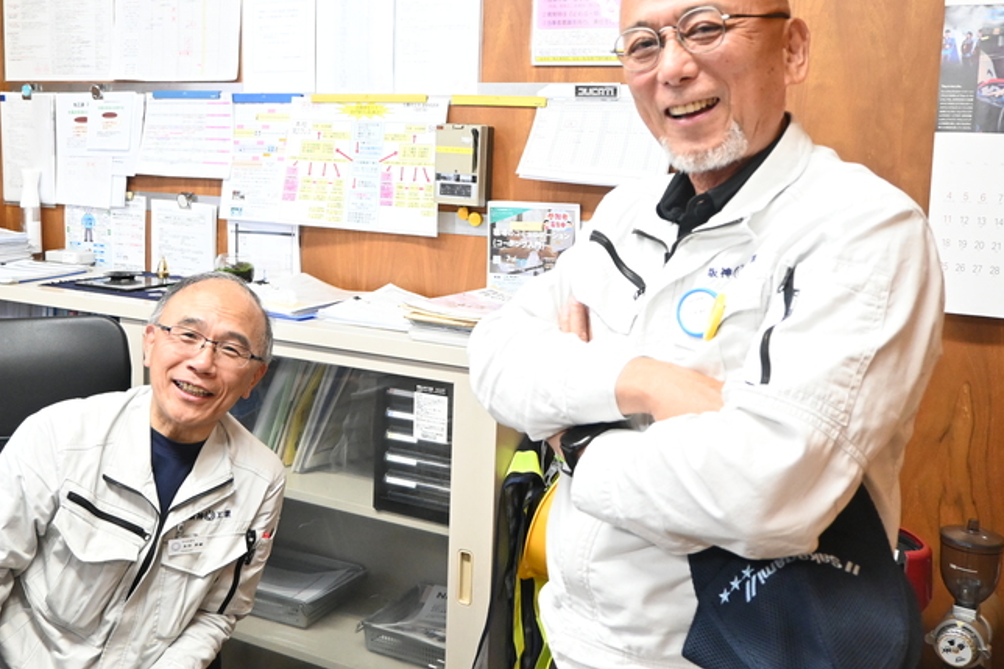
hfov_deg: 47.1
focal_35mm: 41
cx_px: 399
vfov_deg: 32.4
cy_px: 233
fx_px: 1143
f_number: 3.5
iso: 2000
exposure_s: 1/125
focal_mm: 16
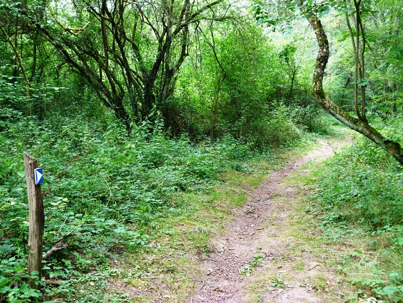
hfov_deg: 44.8
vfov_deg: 34.3
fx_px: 489
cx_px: 202
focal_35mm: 42
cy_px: 152
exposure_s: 1/40
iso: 400
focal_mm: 7.6
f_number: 3.2
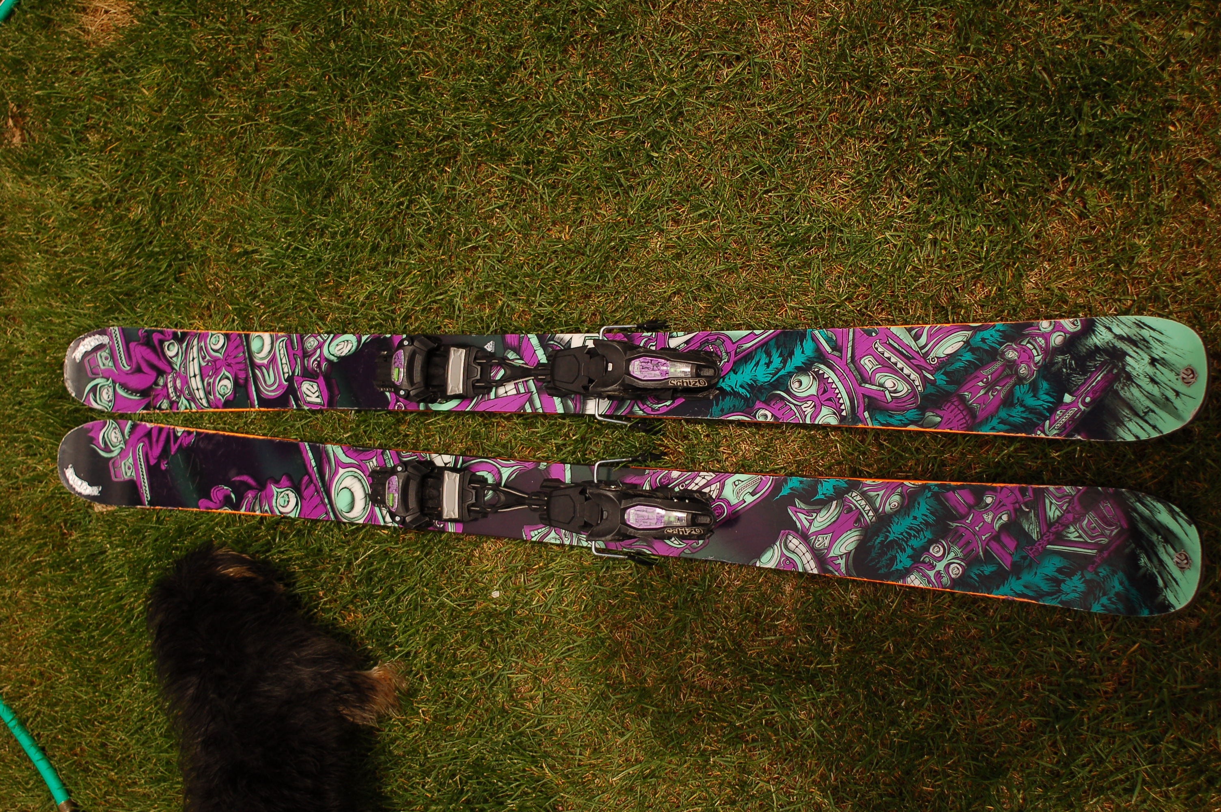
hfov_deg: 53.2
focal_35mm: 36
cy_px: 406
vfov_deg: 36.8
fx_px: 1220
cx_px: 610
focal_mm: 24
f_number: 2.8
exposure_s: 1/4000
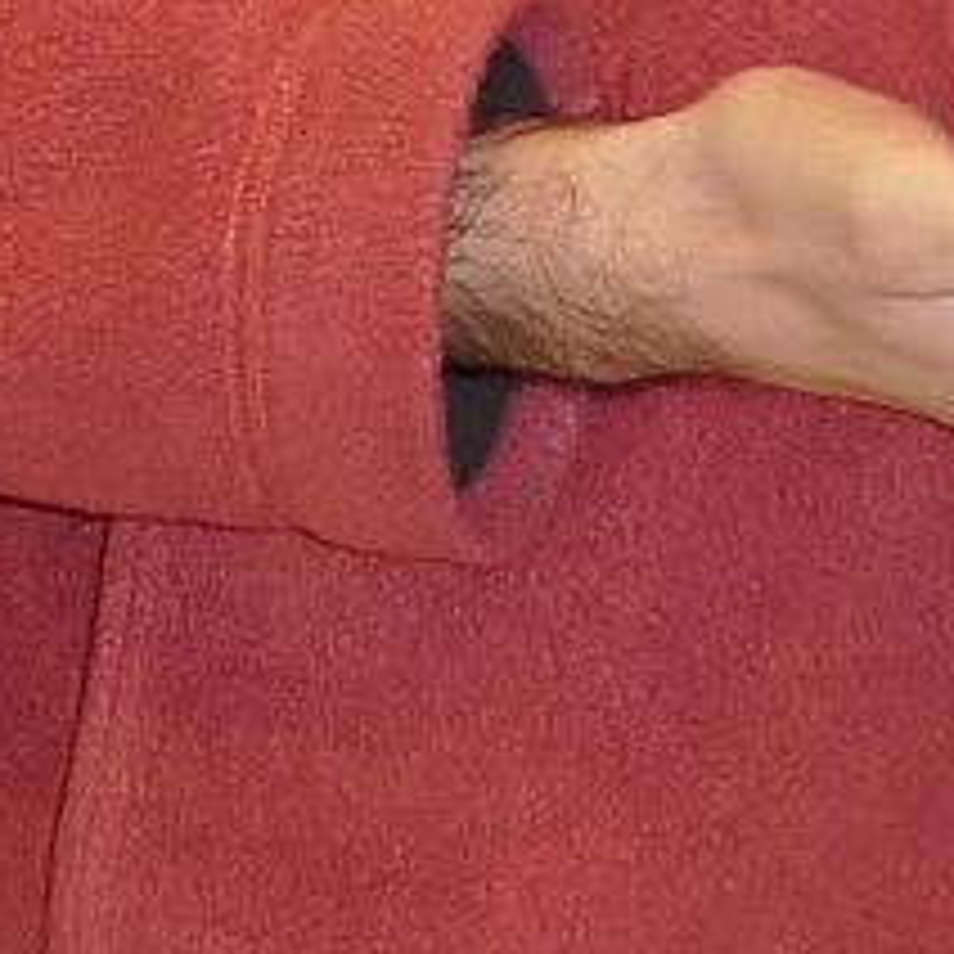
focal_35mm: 240
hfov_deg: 7.3
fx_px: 7483
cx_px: 952
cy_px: -632
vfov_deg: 7.1
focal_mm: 7.4
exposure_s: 1/40
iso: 200
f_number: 2.3
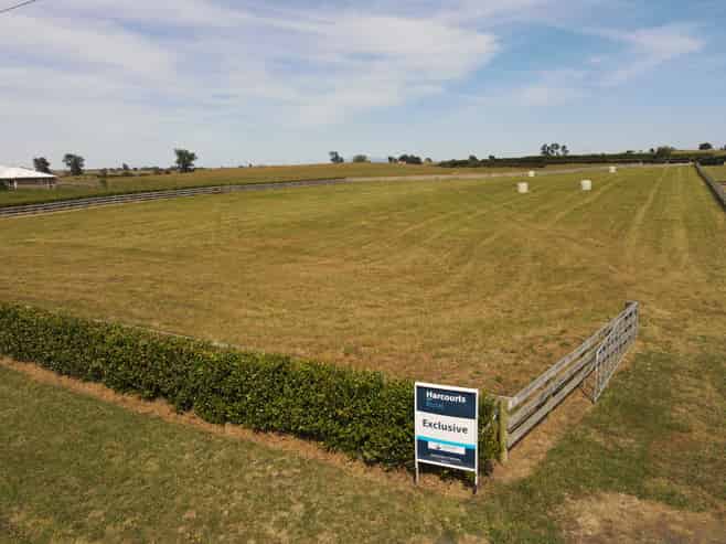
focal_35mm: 24
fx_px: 503
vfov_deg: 56.8
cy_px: 272
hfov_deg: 71.6
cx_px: 363
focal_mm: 4.5
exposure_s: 1/1000
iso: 100
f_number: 2.8
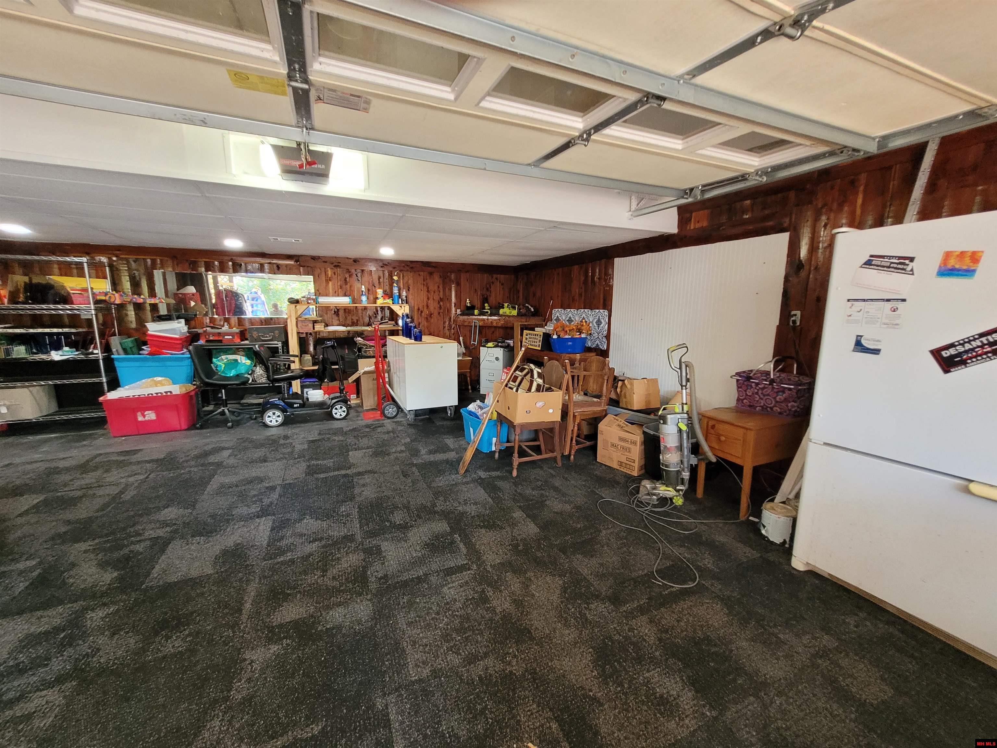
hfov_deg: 106.2
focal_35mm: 13
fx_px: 374
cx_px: 498
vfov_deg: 89.9
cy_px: 374
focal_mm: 1.74
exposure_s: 1/40
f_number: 2.2
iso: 320
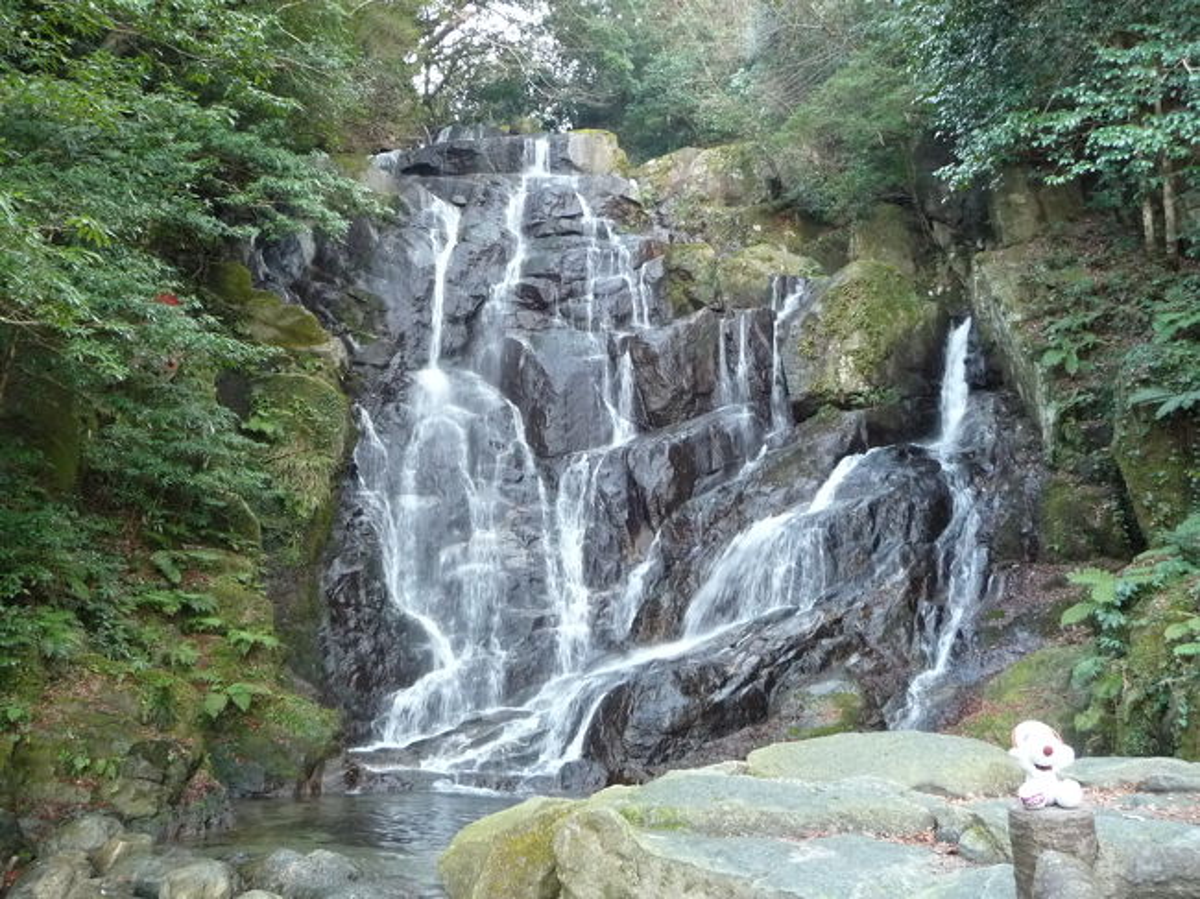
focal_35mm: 28
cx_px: 600
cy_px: 450
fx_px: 970
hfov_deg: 63.5
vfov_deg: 49.7
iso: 400
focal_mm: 4.7
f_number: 3.3
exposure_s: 1/25
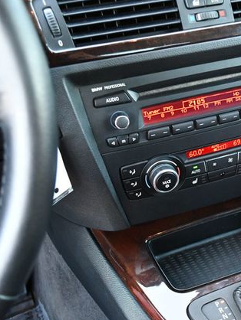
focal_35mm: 53
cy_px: 162
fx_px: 491
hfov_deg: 26.4
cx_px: 228
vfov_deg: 36.2
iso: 2000
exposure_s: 1/125
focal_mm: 18
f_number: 3.5
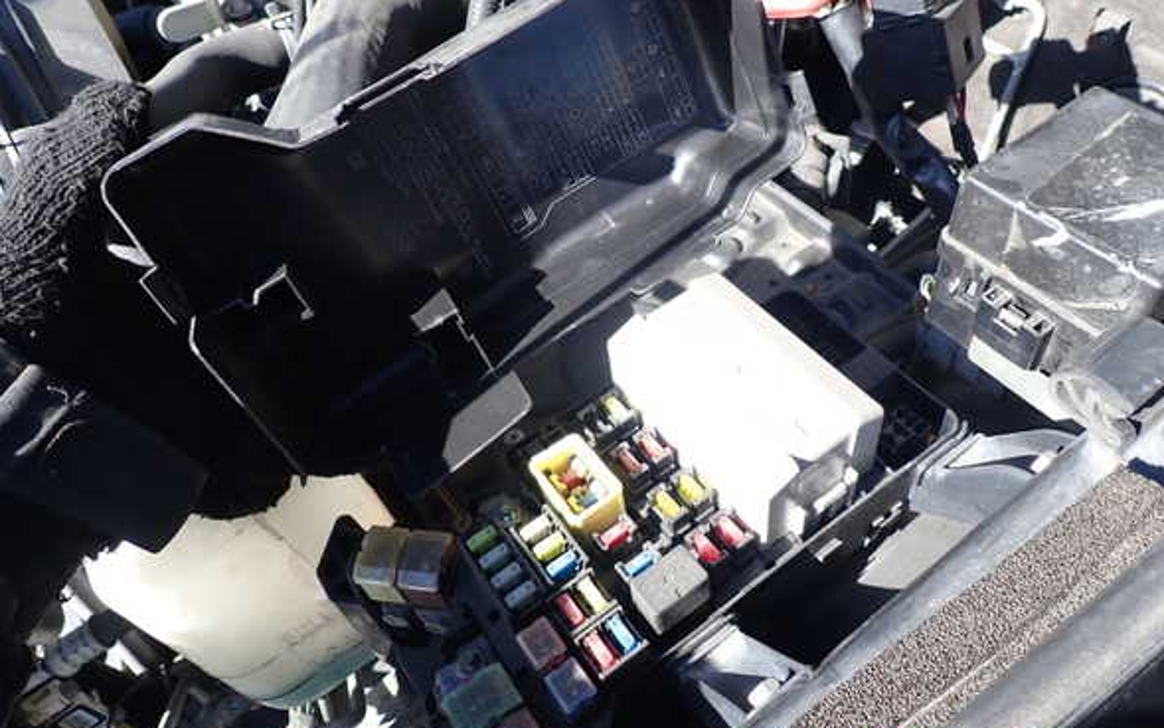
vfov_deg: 46.0
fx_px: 856
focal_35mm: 27
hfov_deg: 68.4
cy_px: 332
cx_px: 591
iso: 100
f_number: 2.8
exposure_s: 1/250
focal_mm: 4.5
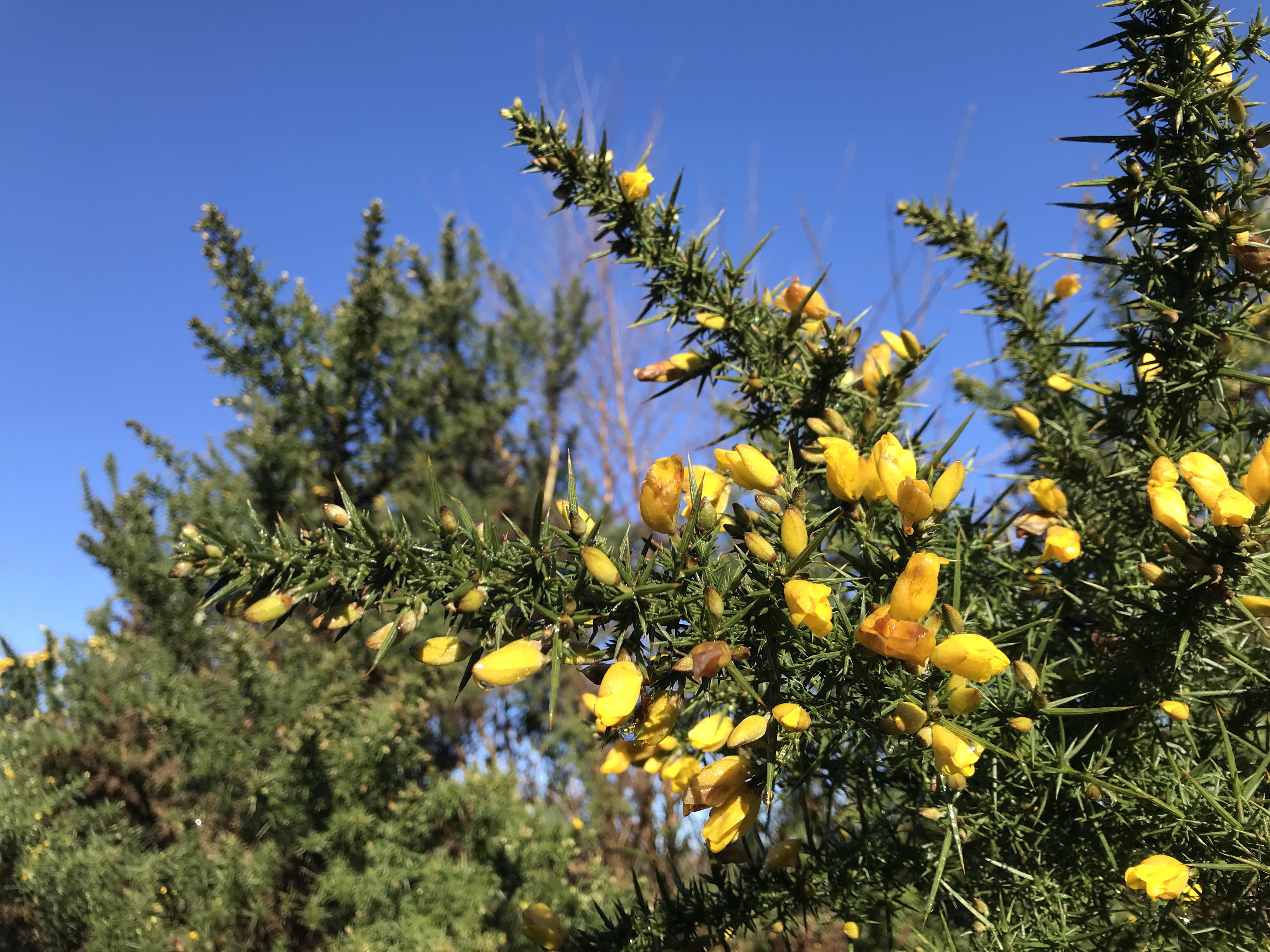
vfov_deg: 49.7
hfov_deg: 63.4
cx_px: 635
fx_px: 1027
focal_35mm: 28
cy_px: 476
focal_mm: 3.99
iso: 20
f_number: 1.8
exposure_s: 1/997
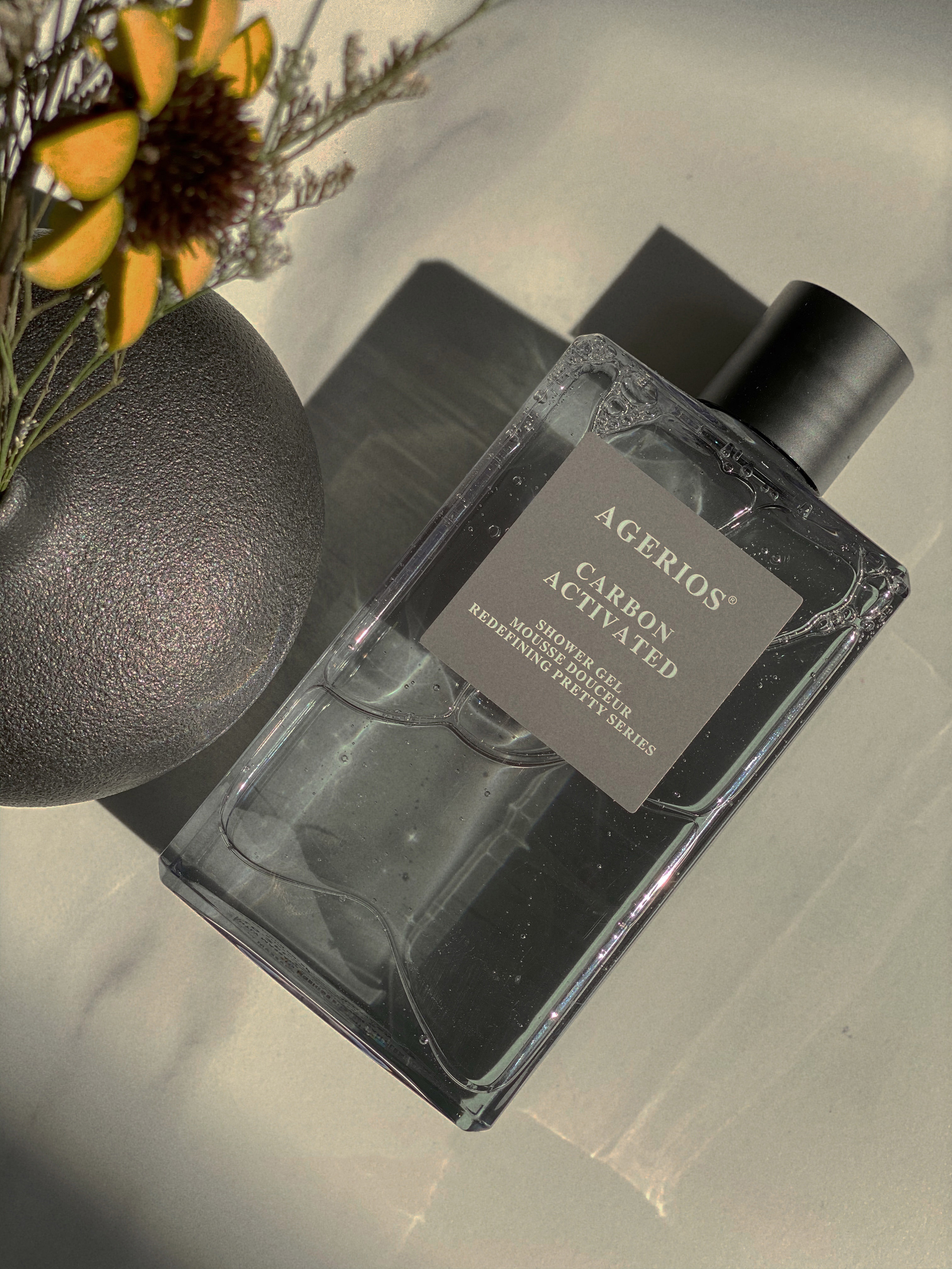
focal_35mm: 52
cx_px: 476
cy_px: 634
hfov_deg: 28.0
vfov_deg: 36.8
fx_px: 1907
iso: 20
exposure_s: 1/452
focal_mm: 6
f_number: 2
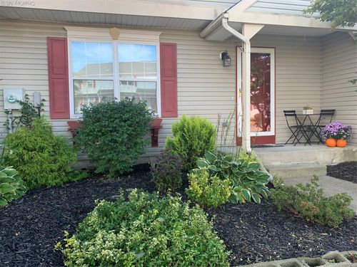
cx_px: 178
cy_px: 134
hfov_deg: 67.3
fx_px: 268
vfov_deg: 53.1
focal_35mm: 26
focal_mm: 4.25
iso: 25
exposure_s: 1/164
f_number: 1.8
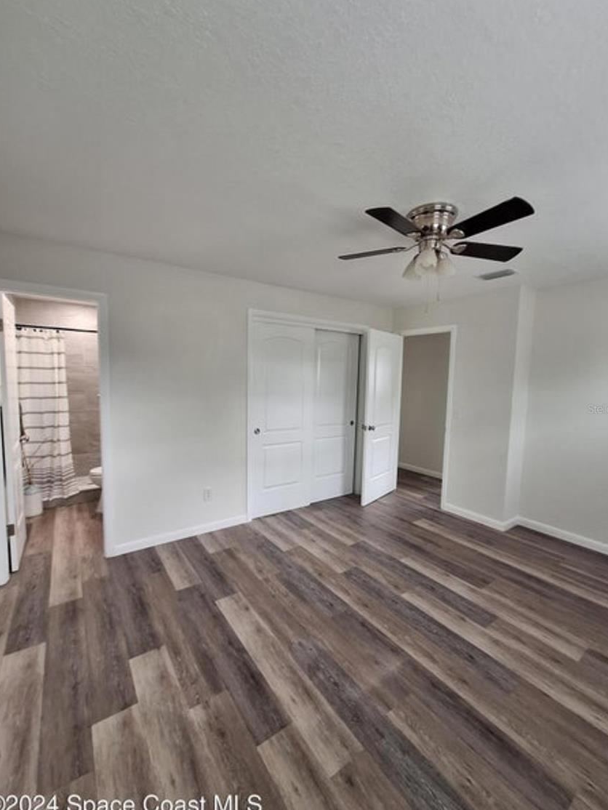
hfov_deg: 85.7
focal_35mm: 14
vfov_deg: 102.0
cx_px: 312
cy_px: 409
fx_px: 328
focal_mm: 1.74
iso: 125
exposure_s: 1/40
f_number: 2.2
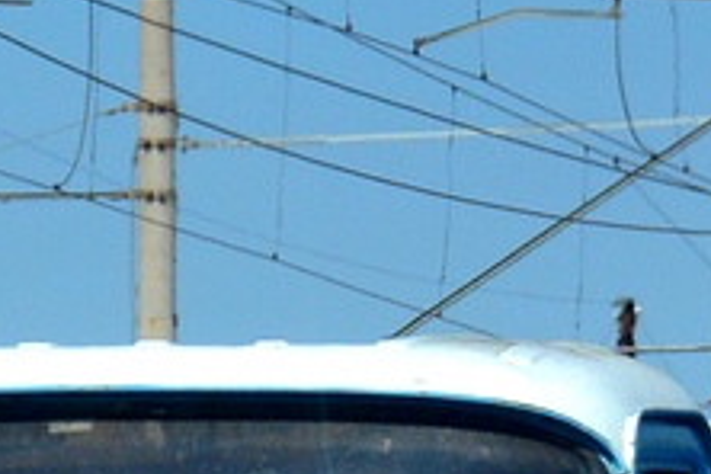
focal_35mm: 729
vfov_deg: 1.9
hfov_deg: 2.8
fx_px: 14397
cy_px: 873
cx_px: 109
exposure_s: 1/2000
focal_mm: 90
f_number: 7.1
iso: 400
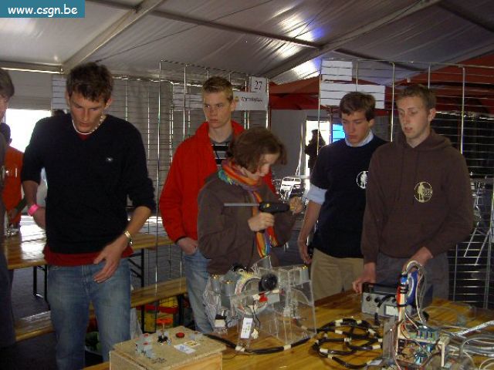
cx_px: 247
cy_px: 185
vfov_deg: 36.8
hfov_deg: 47.9
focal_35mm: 39
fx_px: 557
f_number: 2.8
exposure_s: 1/60
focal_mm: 8
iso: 200
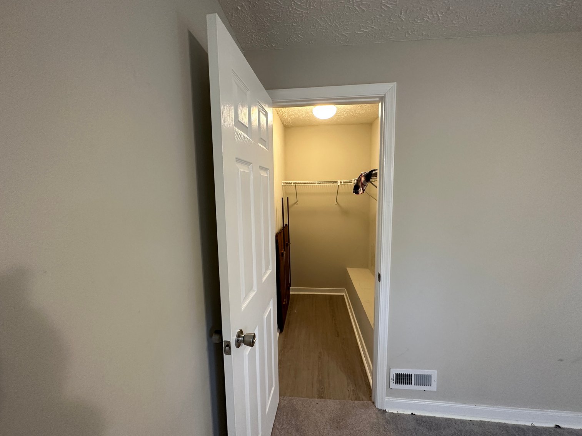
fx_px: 235
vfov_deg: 85.7
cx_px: 291
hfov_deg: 102.1
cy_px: 218
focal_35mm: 14
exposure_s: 1/60
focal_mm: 2.22
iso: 320
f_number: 2.2
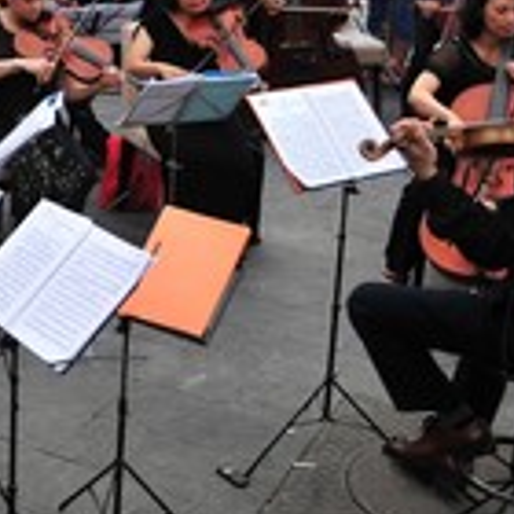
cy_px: 31
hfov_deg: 21.5
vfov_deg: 23.8
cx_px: -206
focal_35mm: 70
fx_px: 1176
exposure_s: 1/60
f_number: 3.5
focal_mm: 16
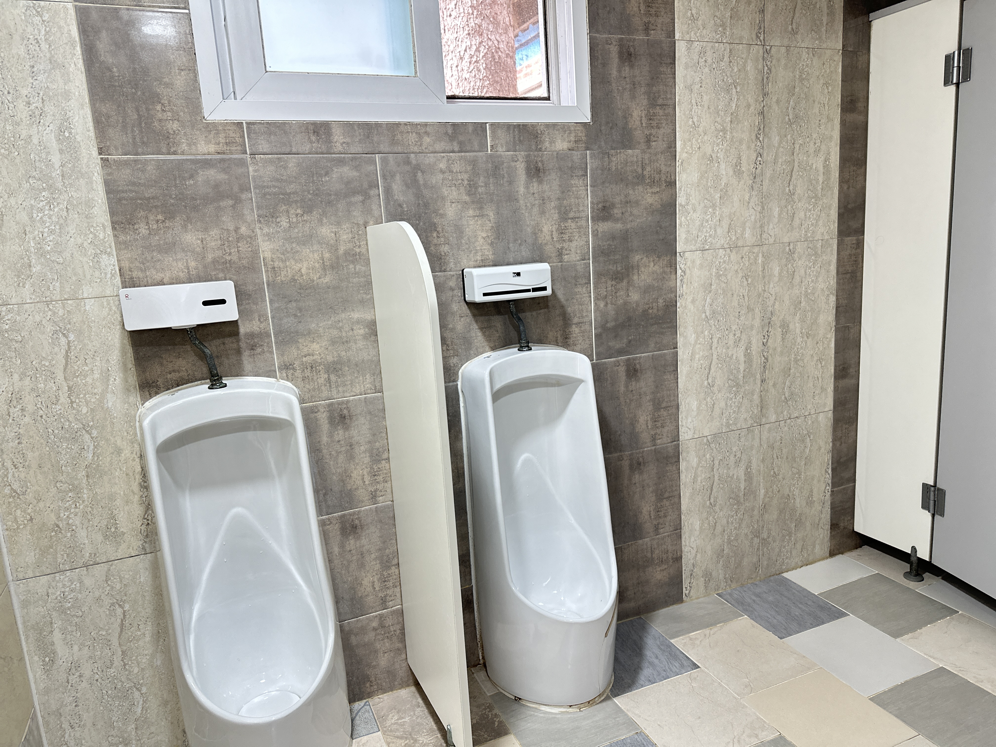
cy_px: 374
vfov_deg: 56.8
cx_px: 498
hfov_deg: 71.6
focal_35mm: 24
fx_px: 691
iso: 250
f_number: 1.78
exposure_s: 1/60
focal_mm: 6.86
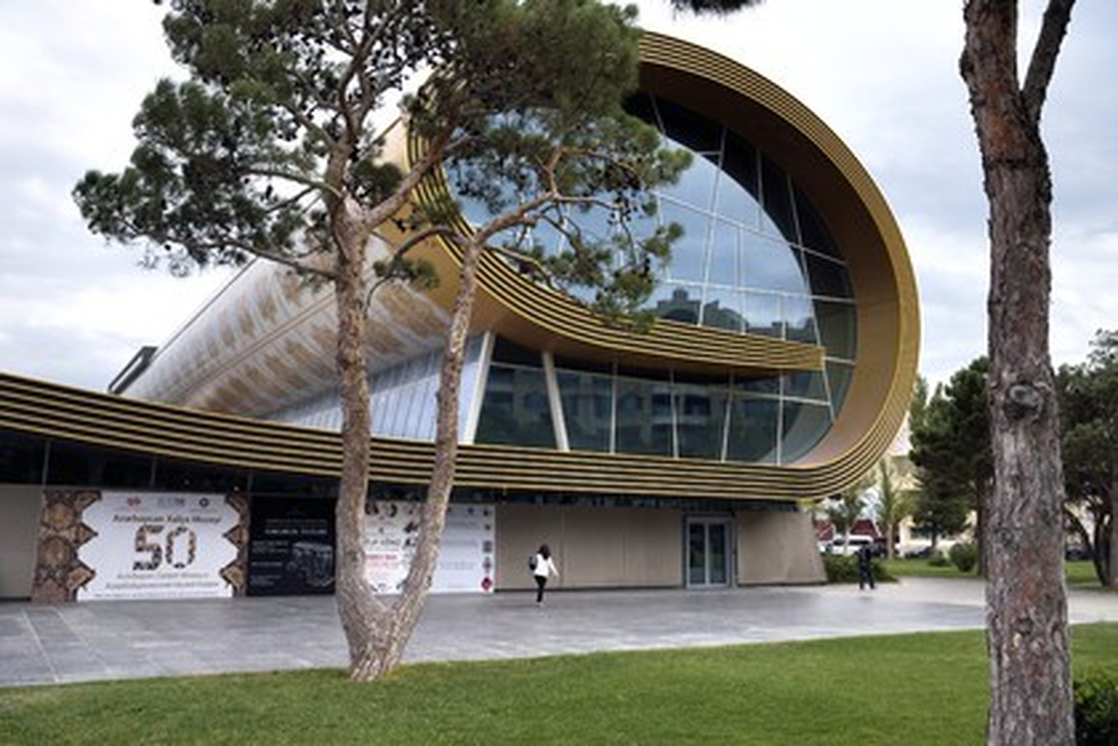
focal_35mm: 31
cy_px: 373
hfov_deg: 60.3
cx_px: 559
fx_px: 963
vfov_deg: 42.3
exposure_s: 1/250
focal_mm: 31
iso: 200
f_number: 8
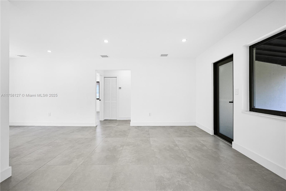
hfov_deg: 104.2
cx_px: 143
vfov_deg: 81.2
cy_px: 96
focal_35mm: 14
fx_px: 111
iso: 100
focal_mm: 14
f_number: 4
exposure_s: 1/15
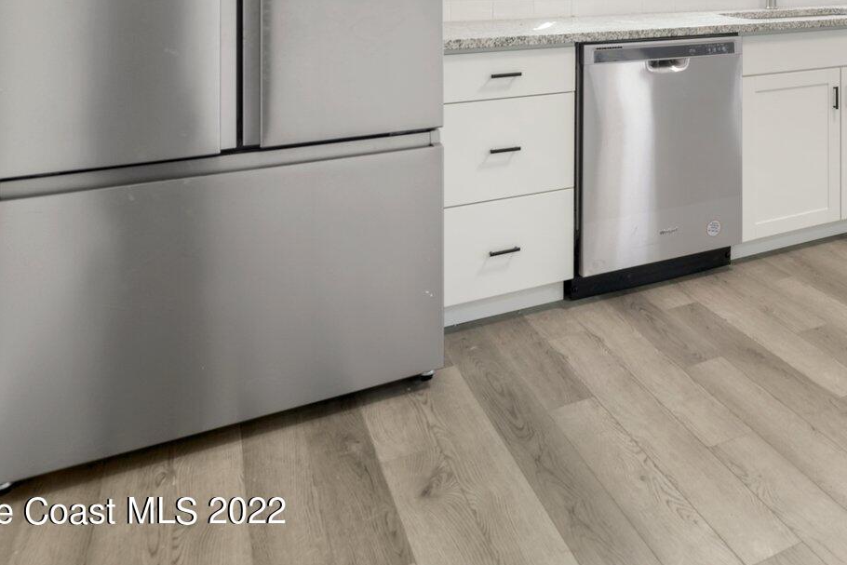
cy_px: -67
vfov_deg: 32.2
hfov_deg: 44.5
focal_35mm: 36
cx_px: 862
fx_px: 847
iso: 320
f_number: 7.1
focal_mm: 16
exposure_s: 1/6
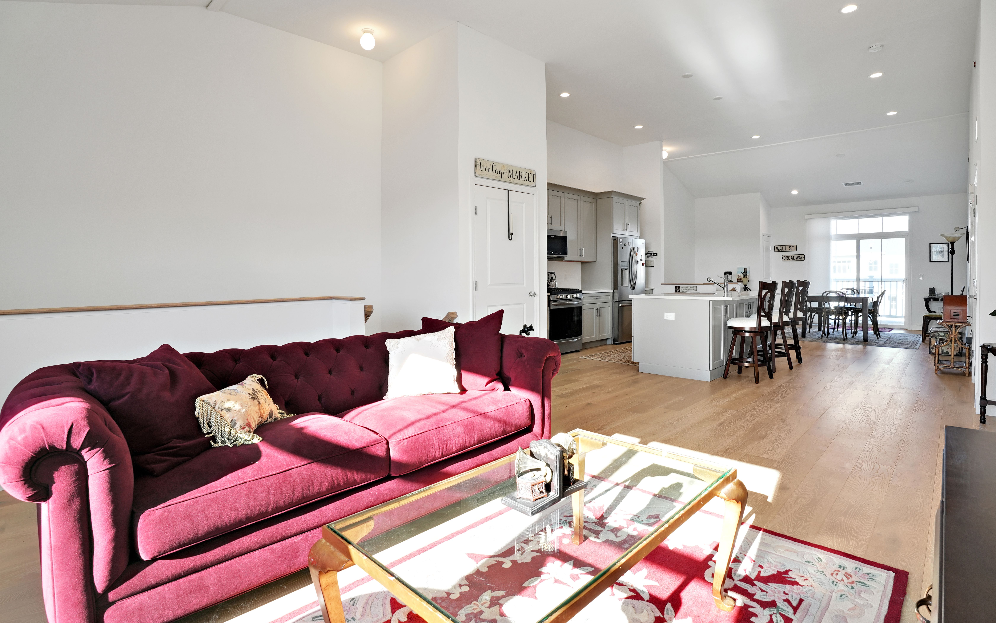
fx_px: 461
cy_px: 337
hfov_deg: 94.4
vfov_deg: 67.9
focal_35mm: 17
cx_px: 503
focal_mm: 16
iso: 320
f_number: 8
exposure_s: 1/20
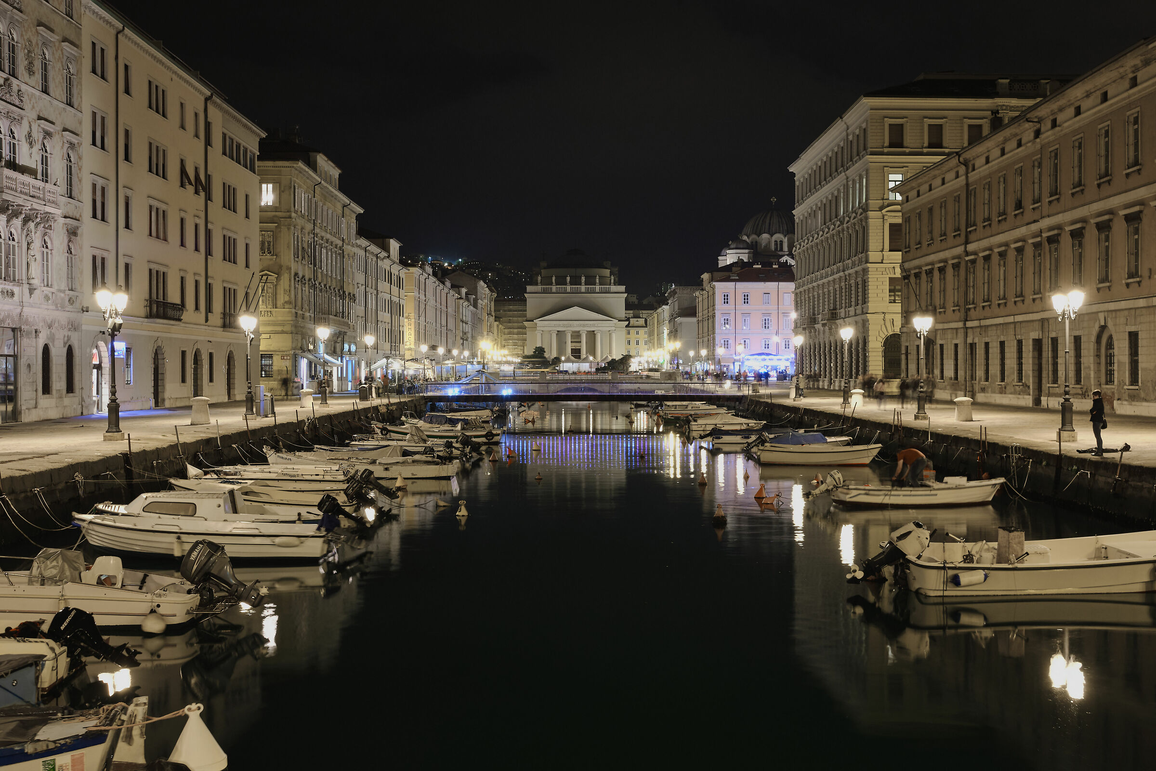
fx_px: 1316
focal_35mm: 41
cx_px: 578
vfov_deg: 32.6
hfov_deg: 47.4
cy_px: 386
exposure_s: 2.1
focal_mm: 27
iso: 200
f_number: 5.6
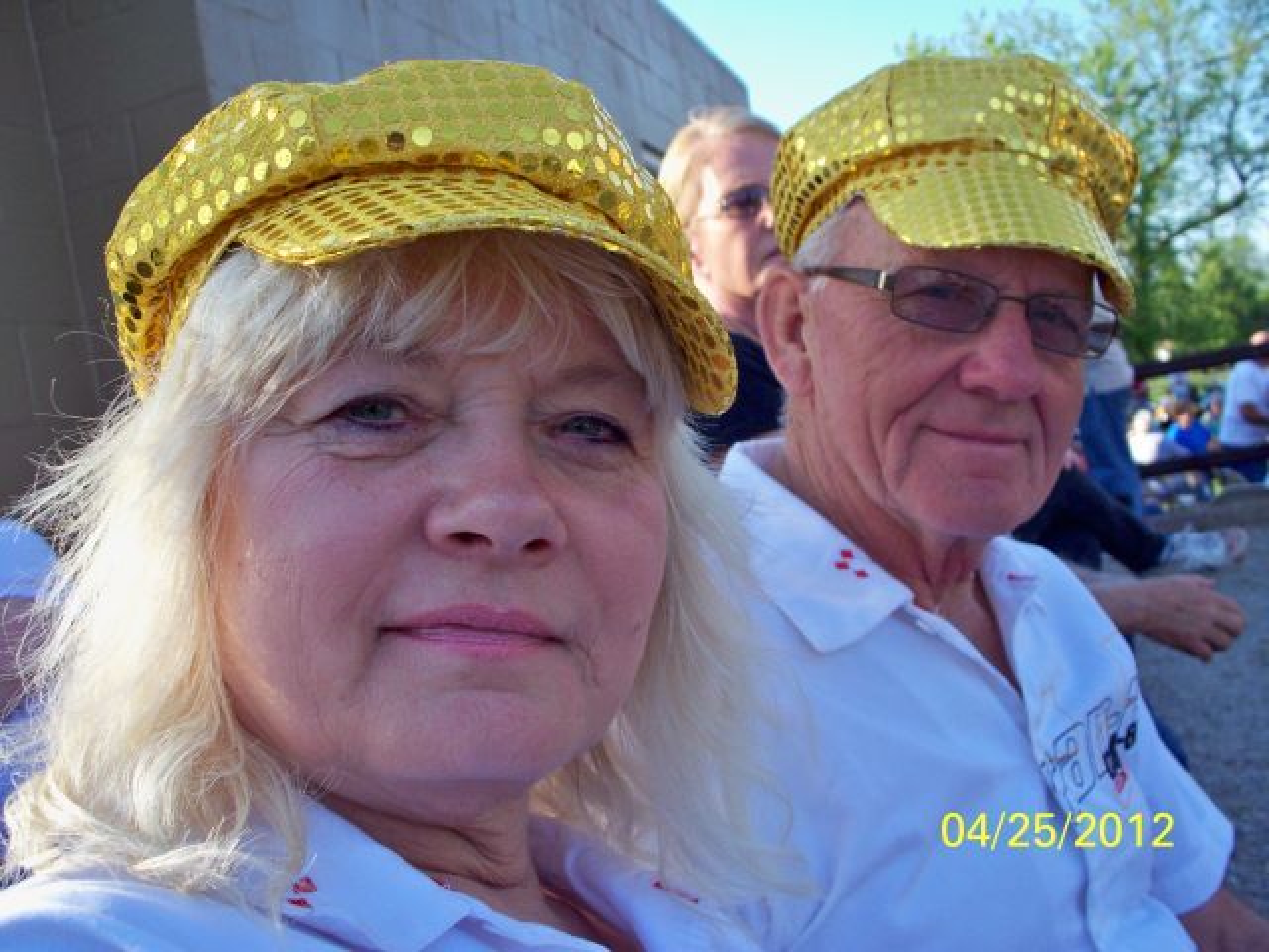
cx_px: 634
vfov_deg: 40.7
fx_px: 1283
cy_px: 476
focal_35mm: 35
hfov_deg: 52.6
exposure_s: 1/800
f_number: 2.8
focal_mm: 7.54
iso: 200
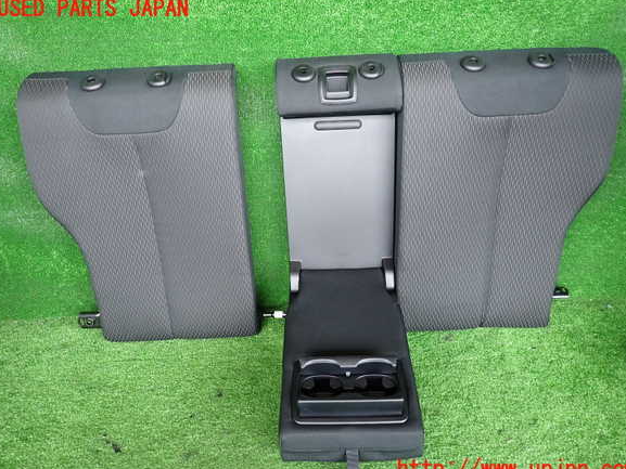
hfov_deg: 67.3
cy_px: 239
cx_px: 317
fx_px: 470
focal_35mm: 26
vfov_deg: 53.1
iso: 200
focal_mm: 4.5
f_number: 2
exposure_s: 1/60
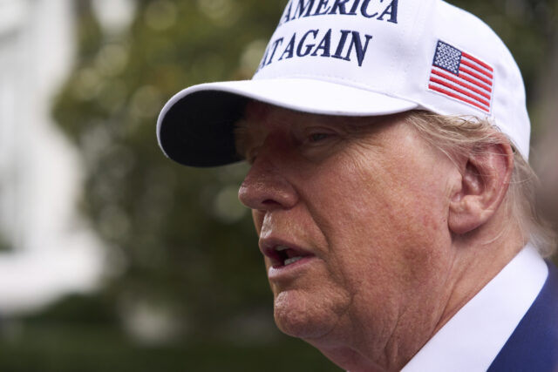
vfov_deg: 19.5
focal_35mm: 70
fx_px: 1085
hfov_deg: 28.8
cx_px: 279
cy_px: 186
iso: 400
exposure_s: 1/3200
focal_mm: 70
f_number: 2.8
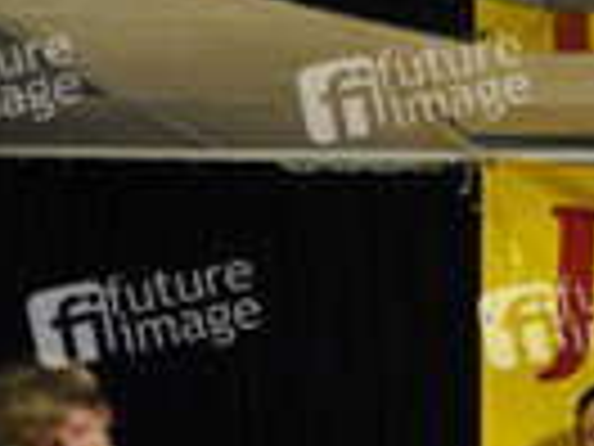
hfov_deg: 15.9
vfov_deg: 12.6
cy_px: 653
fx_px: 1922
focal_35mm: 112
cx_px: 925
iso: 6400
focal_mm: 34
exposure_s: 1/25
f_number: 4.5
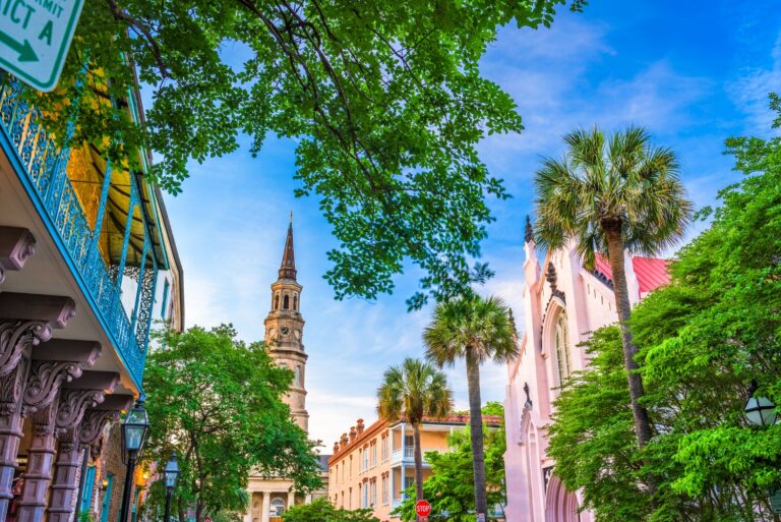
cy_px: 261
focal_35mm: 32
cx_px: 390
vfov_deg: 41.2
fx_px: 695
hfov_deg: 58.7
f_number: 8
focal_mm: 32
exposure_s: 1
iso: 100
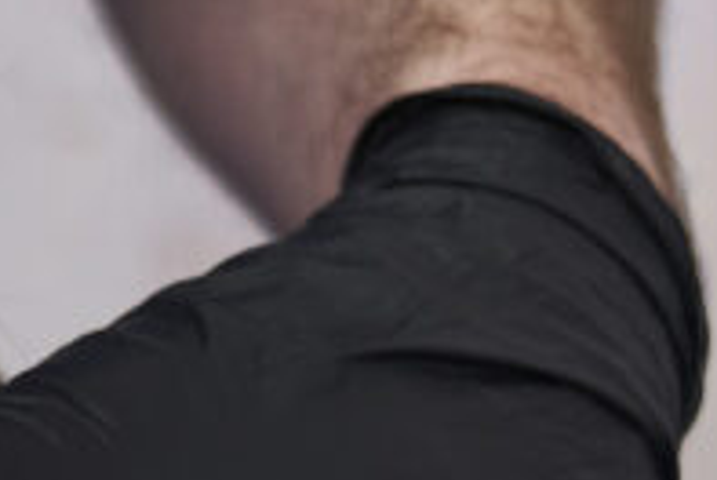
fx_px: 3830
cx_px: -510
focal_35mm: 192
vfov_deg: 6.9
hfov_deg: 10.2
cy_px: 965
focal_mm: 37
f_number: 2.8
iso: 400
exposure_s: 1/125
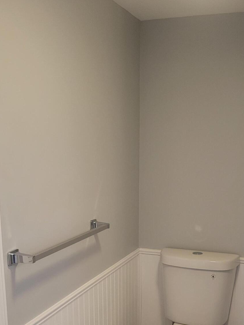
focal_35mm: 46
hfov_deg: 31.4
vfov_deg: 39.8
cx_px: 154
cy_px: 254
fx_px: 432
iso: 320
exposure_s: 1/120
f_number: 1.8
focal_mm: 5.4
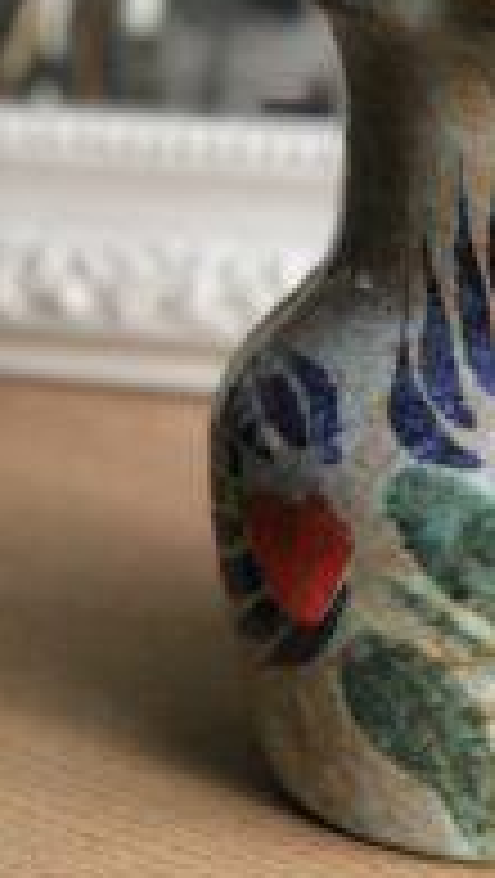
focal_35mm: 116
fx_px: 2701
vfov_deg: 18.3
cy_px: 212
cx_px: 454
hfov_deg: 10.4
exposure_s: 1/40
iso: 100
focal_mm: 6
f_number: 2.4
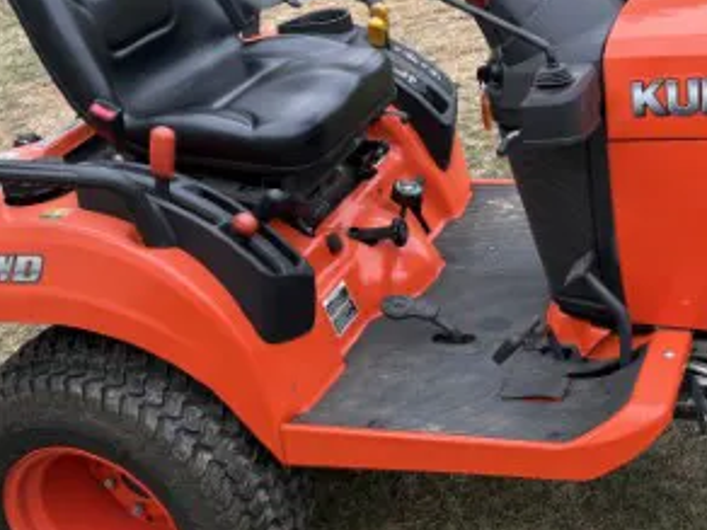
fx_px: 1164
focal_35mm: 57
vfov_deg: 25.6
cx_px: 523
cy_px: 189
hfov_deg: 33.2
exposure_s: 1/170
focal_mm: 5.96
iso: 40
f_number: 1.6
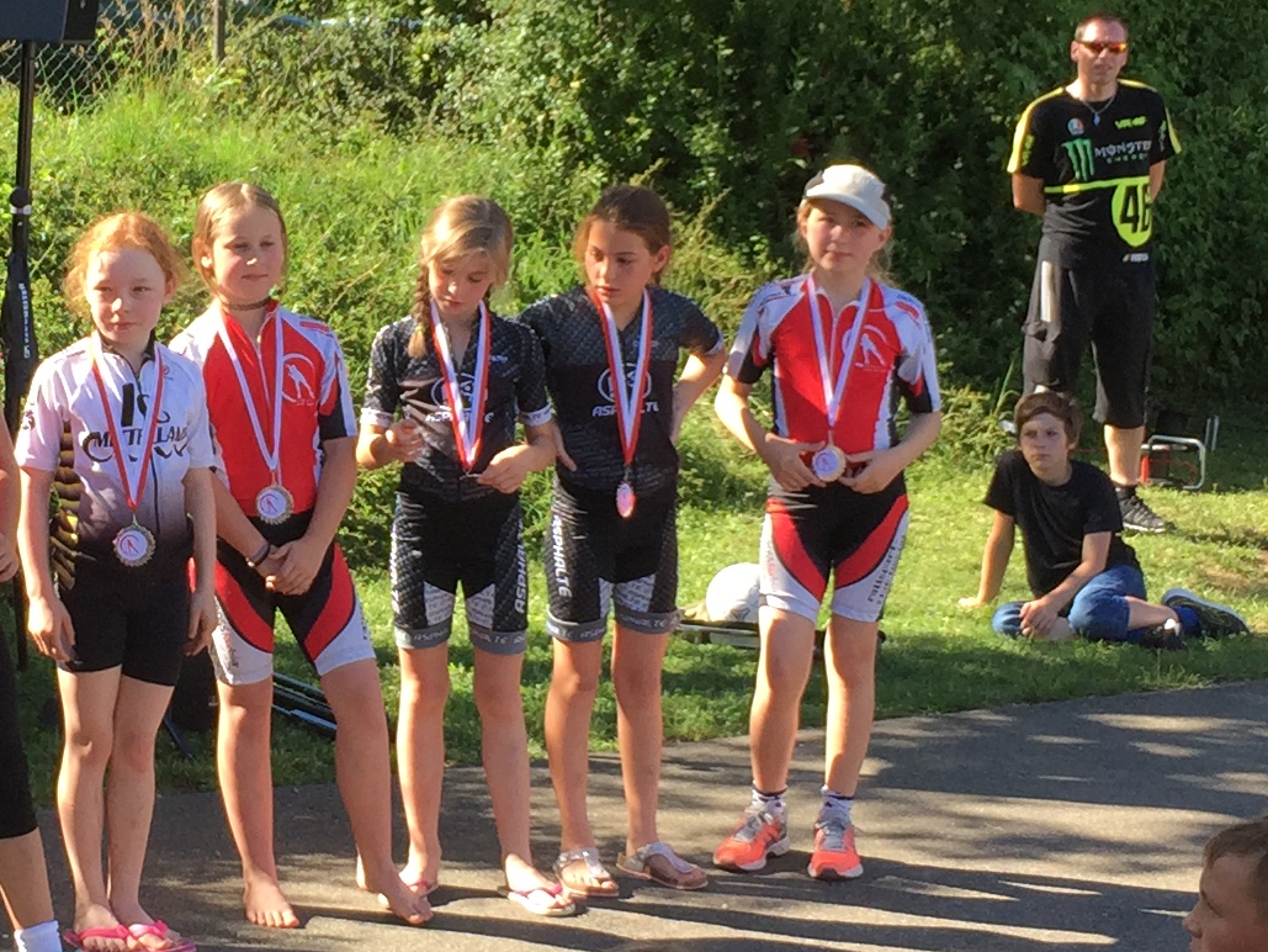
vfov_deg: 16.0
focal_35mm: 92
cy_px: 347
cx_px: 195
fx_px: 3370
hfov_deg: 21.0
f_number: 2.2
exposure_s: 1/391
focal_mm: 4.15
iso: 32
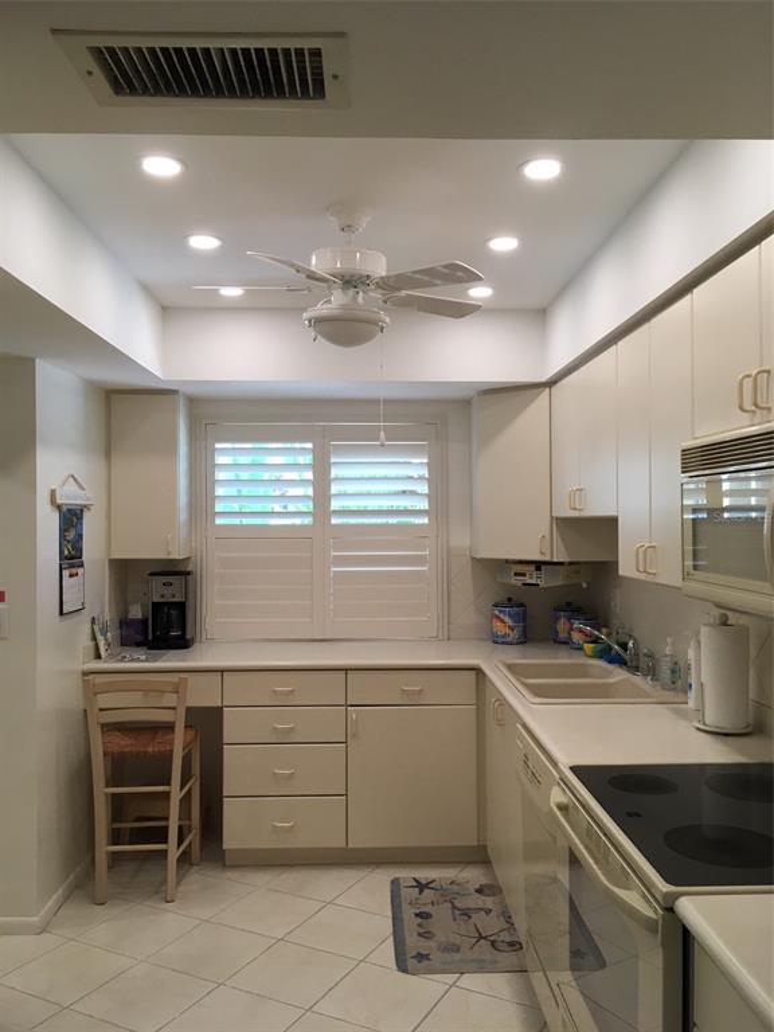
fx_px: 865
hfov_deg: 48.2
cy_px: 516
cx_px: 387
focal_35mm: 29
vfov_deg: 61.7
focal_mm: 4.15
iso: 40
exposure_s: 1/30
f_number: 2.2
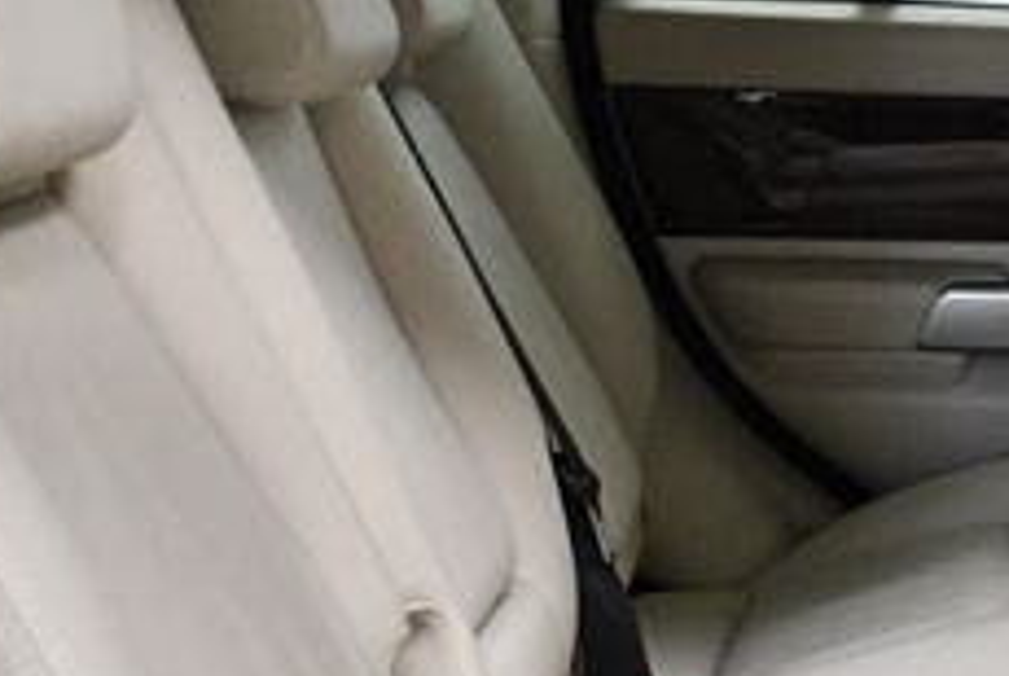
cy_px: 478
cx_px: 1057
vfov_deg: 13.7
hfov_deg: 19.7
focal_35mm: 100
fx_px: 2806
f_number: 3.5
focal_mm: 18
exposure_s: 1/125
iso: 2500
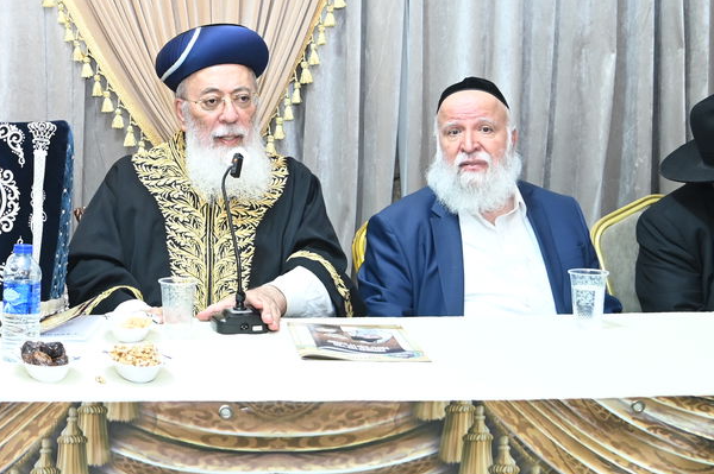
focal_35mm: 56
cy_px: 143
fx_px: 1110
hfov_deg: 32.5
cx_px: -14
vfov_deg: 24.0
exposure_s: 1/200
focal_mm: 24
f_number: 4.5
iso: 1600
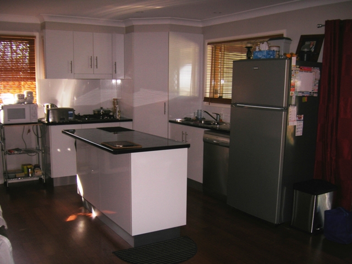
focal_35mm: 36
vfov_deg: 39.7
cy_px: 132
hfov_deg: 51.4
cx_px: 176
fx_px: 366
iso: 64
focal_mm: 60
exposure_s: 1/60
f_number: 2.8
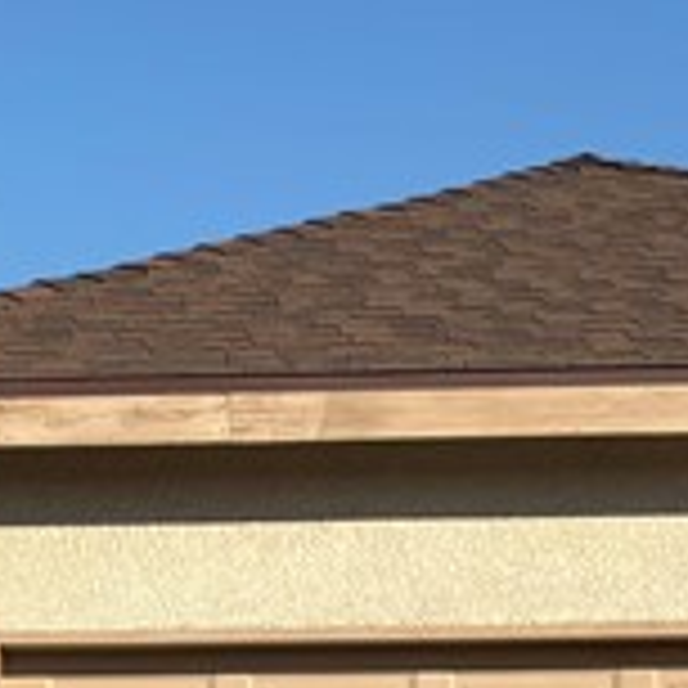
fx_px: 3463
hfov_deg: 11.0
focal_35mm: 154
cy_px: 751
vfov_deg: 11.2
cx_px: -283
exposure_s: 1/4608
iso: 50
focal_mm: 5.96
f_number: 1.6
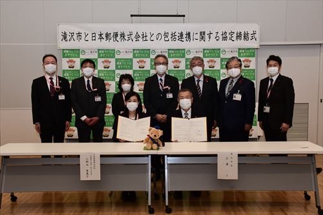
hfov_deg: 49.6
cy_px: 108
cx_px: 162
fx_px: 350
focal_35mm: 39
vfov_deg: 34.2
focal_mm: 26
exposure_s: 1/100
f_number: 8
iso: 1250
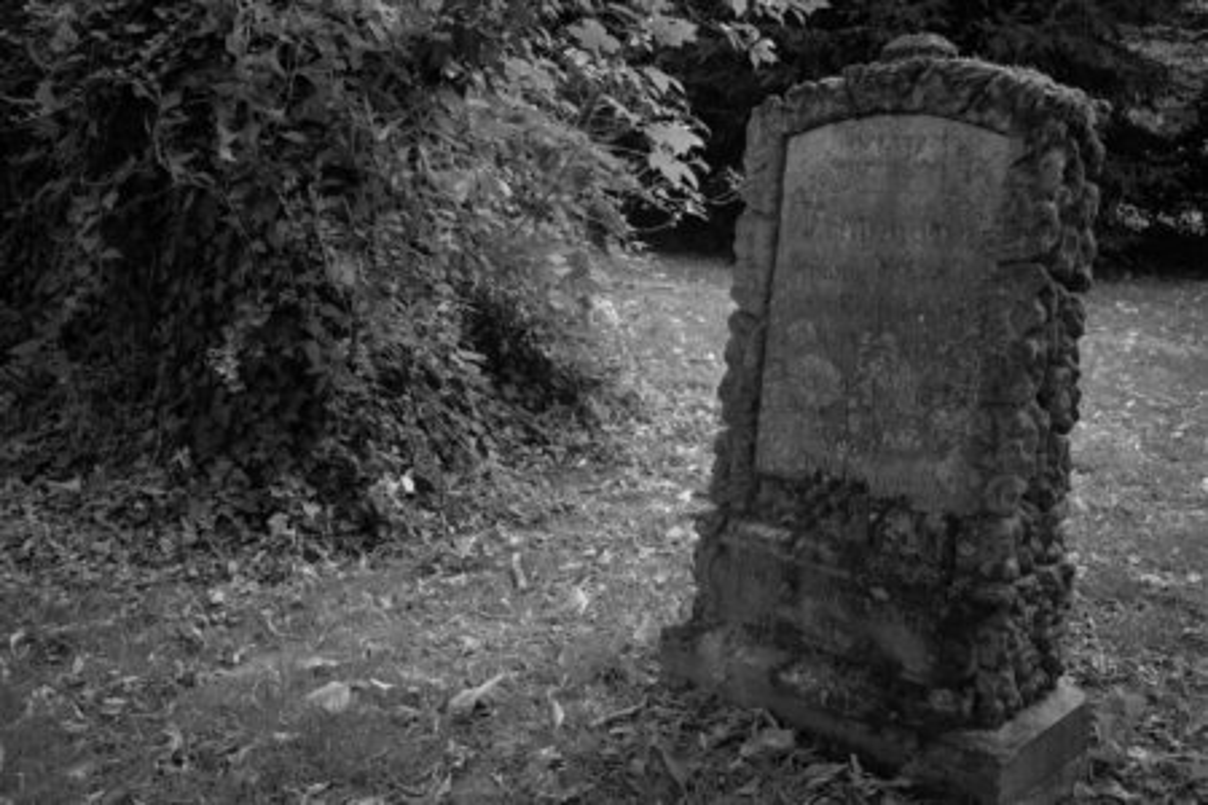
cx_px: 604
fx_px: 1174
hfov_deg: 54.4
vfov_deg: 37.9
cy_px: 402
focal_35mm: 35
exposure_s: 1/35
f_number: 5.6
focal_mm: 23
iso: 250
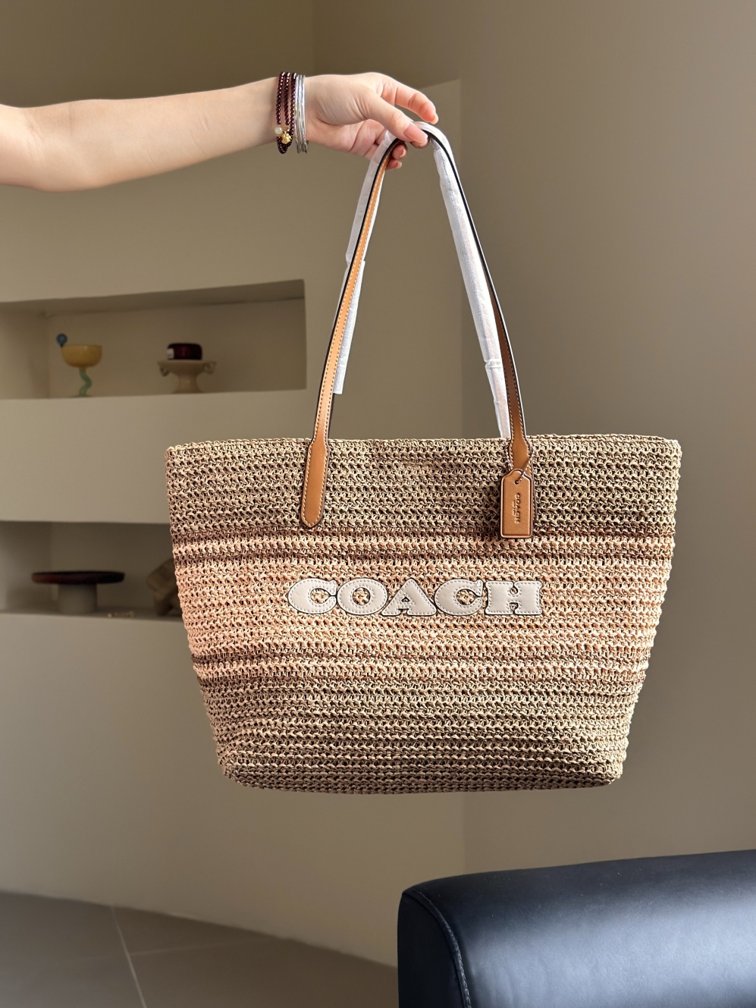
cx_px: 401
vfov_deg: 36.8
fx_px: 1514
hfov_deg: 28.0
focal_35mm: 52
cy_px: 499
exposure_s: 1/60
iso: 200
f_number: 1.78
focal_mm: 6.86
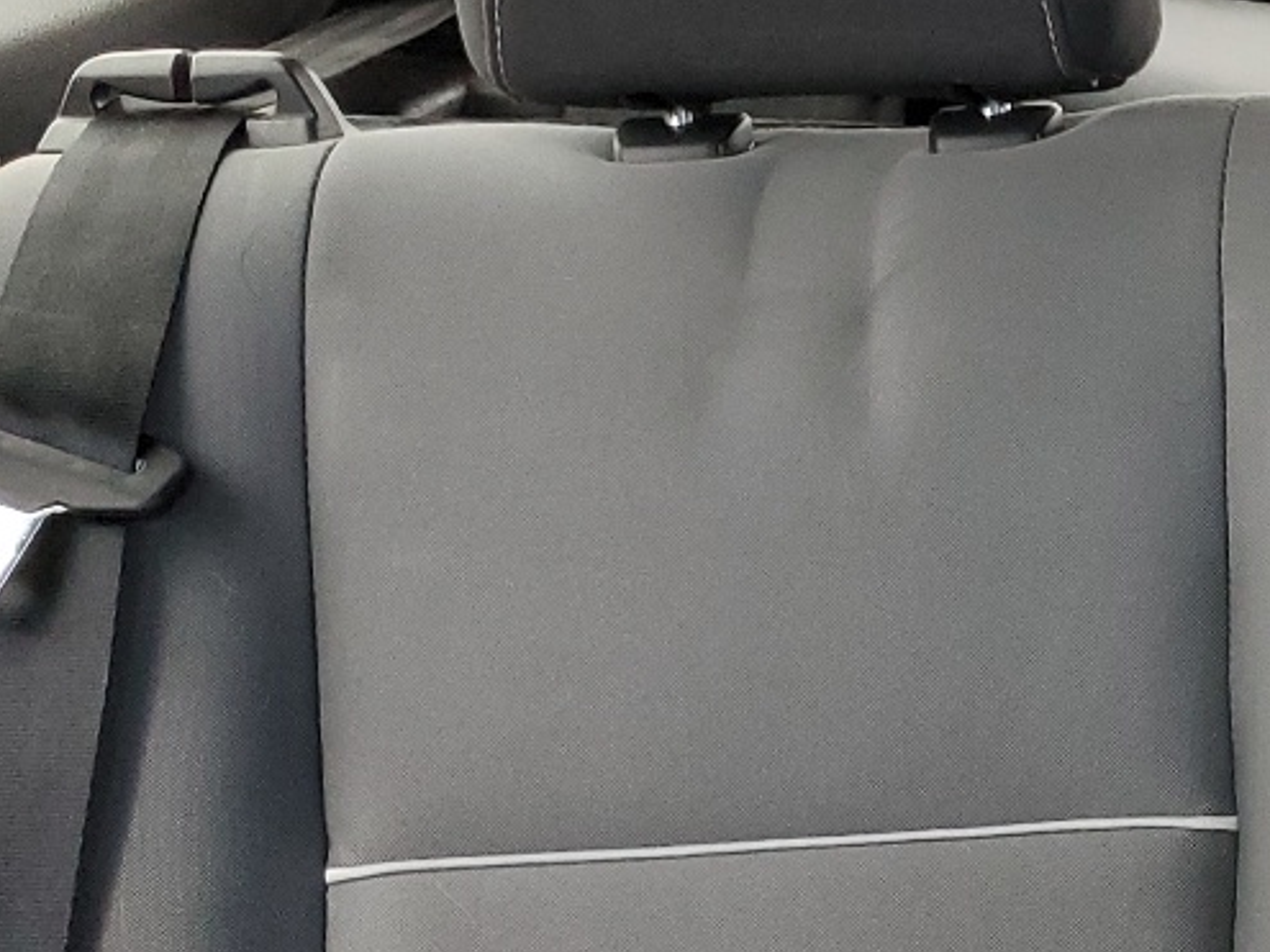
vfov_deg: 17.5
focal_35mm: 84
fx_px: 3081
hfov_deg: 19.7
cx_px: 1991
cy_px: 606
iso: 96
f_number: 1.5
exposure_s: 1/120
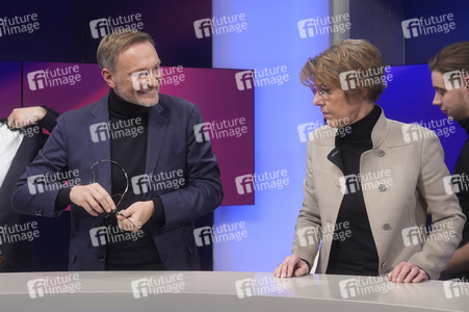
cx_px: 234
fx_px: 586
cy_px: 156
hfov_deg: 43.6
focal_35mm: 45
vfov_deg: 29.8
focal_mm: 30
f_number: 2.2
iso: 640
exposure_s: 1/250
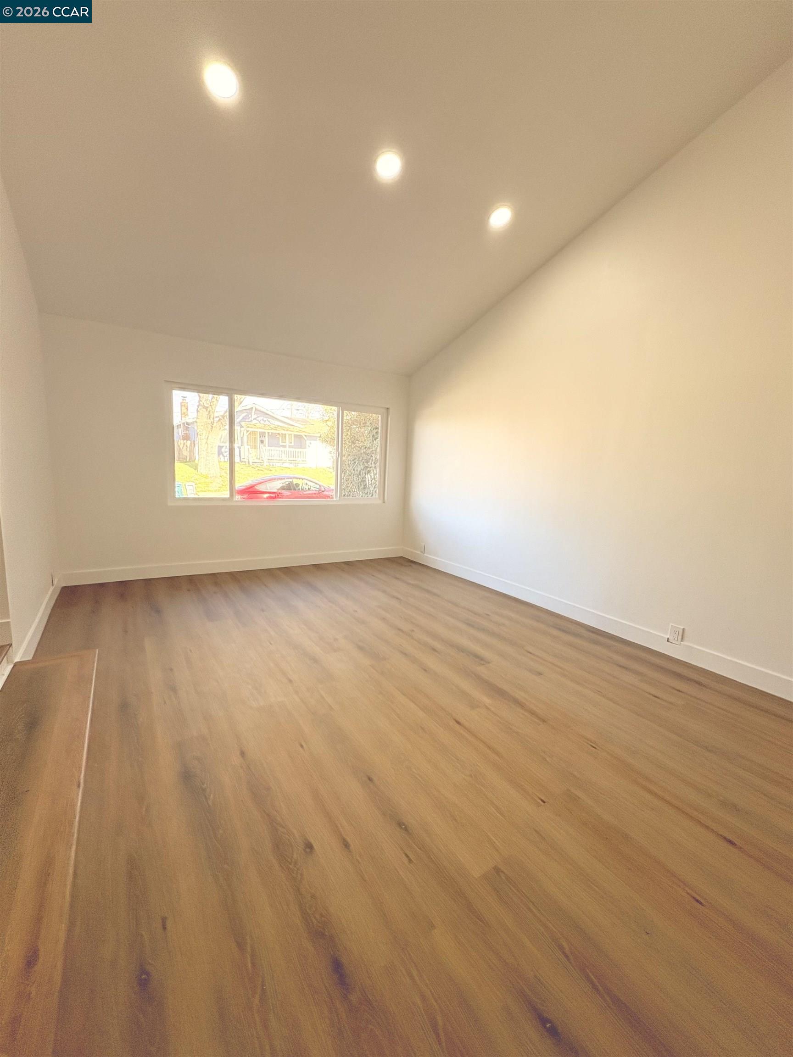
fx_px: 428
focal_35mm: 14
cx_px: 396
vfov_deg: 102.1
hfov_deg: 85.7
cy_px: 528
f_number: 2.2
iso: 80
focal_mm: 2.22
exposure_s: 1/126
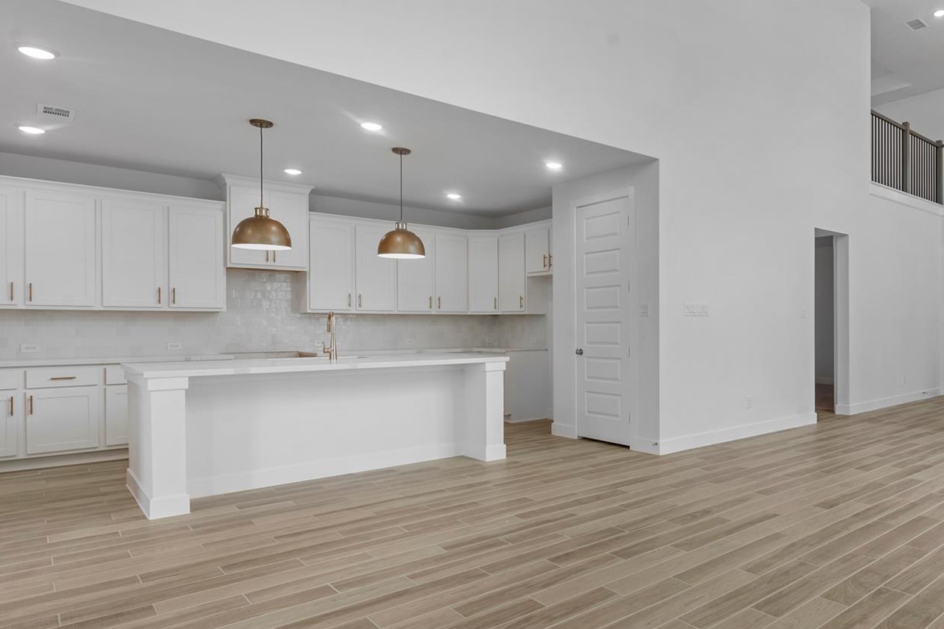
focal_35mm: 23
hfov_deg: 73.1
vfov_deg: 55.1
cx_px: 650
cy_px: 318
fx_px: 603
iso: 250
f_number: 9
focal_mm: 14
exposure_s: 1/15
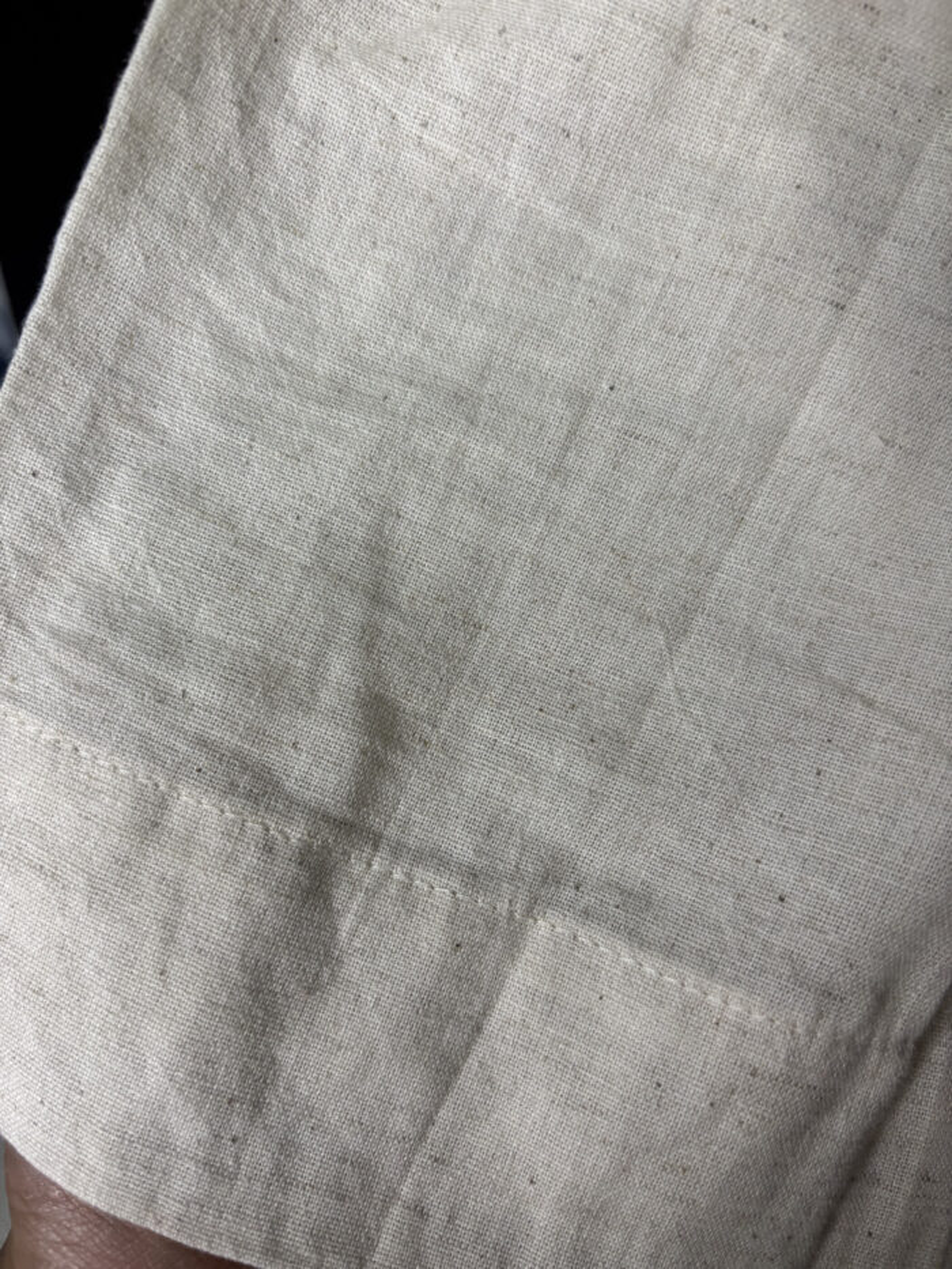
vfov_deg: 67.3
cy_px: 634
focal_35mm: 26
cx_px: 476
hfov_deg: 53.1
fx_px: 953
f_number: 1.6
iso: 125
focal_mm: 5.96
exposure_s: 1/100
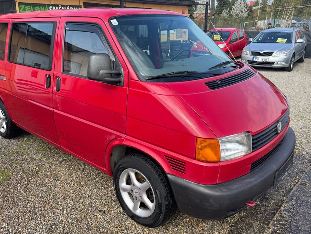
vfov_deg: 48.1
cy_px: 99
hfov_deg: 61.5
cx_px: 138
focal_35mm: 29
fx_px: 261
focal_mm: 6.76
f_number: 1.78
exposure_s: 1/1311
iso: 80
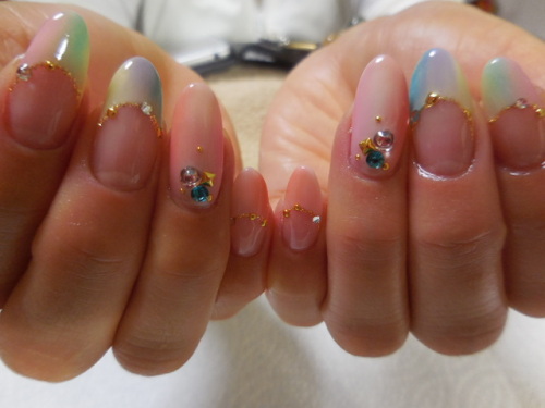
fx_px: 394
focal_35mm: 25
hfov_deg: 69.4
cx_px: 272
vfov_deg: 54.9
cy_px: 204
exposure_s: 1/30
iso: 250
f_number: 3.3
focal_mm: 4.5
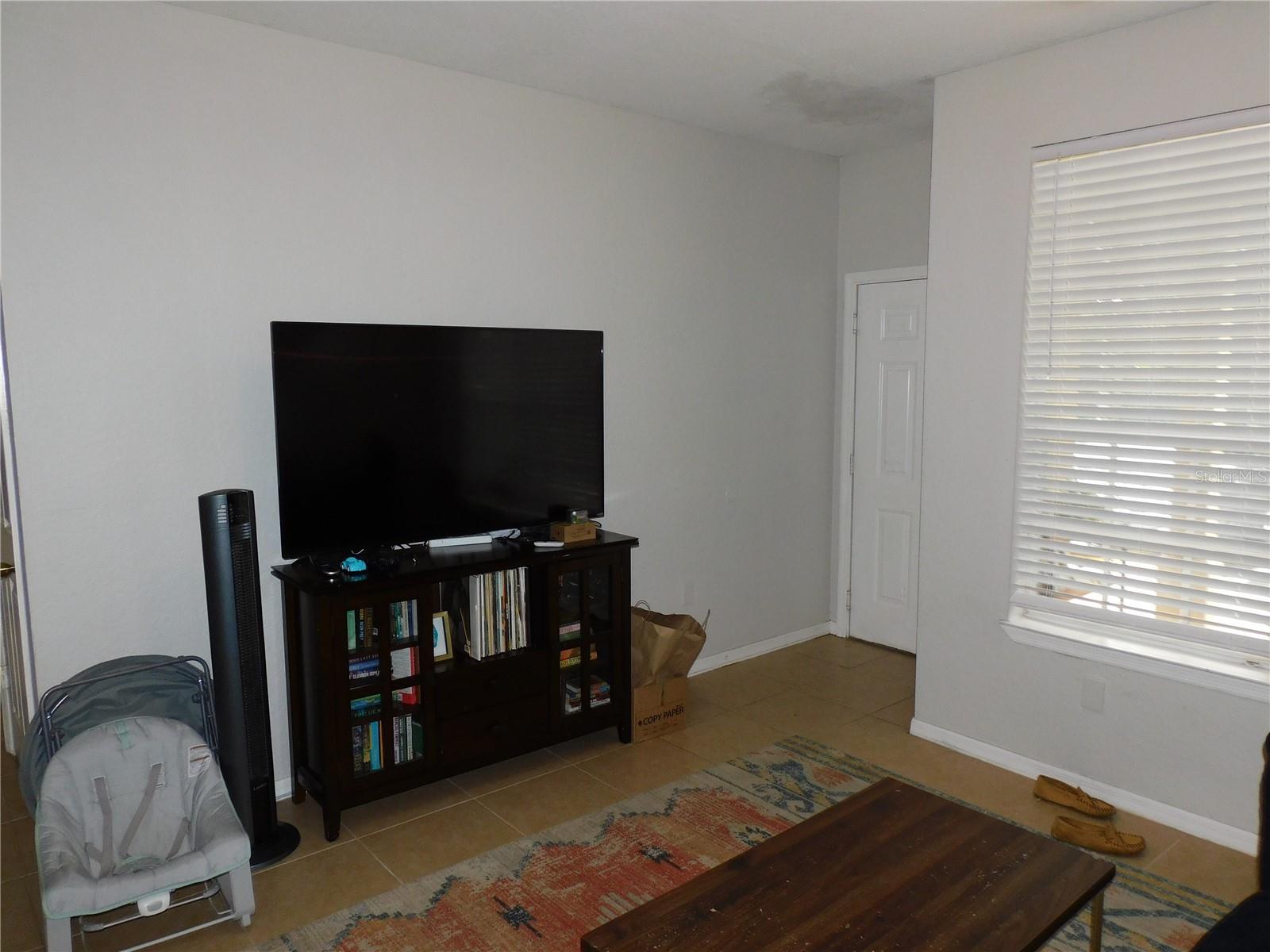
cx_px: 635
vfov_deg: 56.8
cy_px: 476
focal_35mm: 24
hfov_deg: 71.6
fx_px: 881
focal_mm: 4.3
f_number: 3.3
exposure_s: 1/30
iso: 200
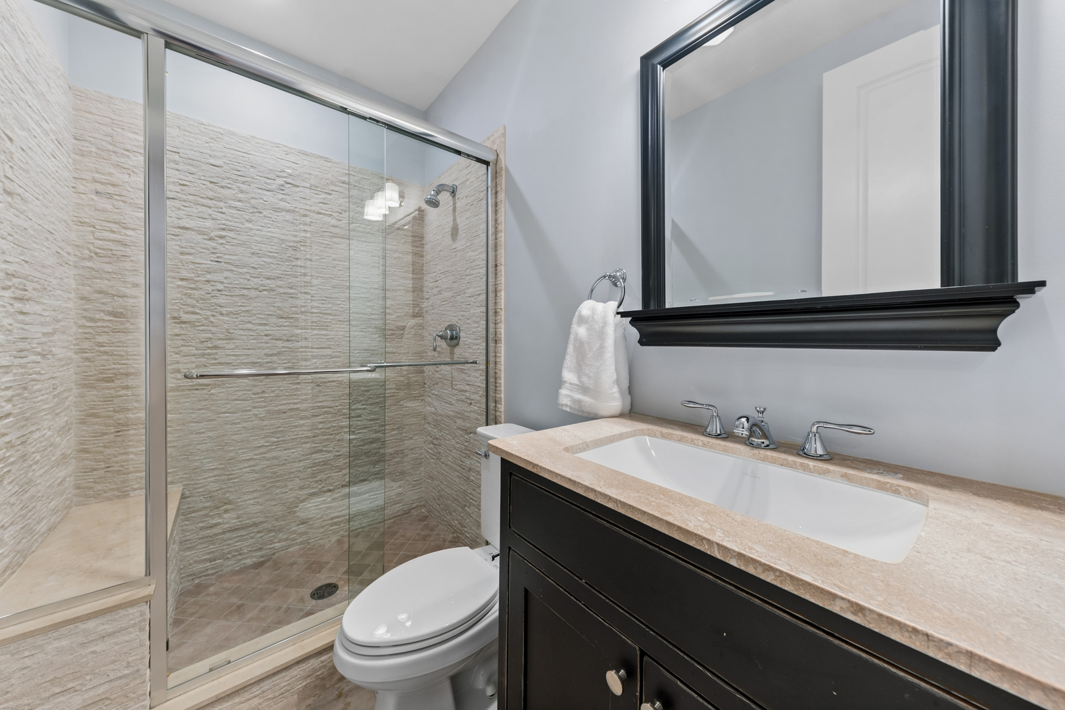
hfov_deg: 112.6
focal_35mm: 12
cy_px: 355
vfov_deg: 90.0
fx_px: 355
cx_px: 532
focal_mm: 12
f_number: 8
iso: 200
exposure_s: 1/20
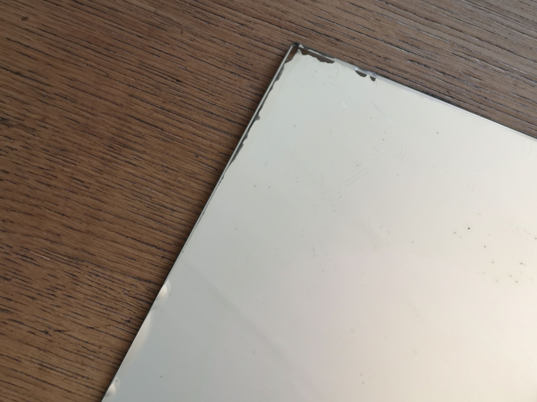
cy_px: 201
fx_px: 791
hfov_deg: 37.5
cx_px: 268
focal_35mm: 51
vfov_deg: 28.6
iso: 100
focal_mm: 5.58
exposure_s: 1/90
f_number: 4
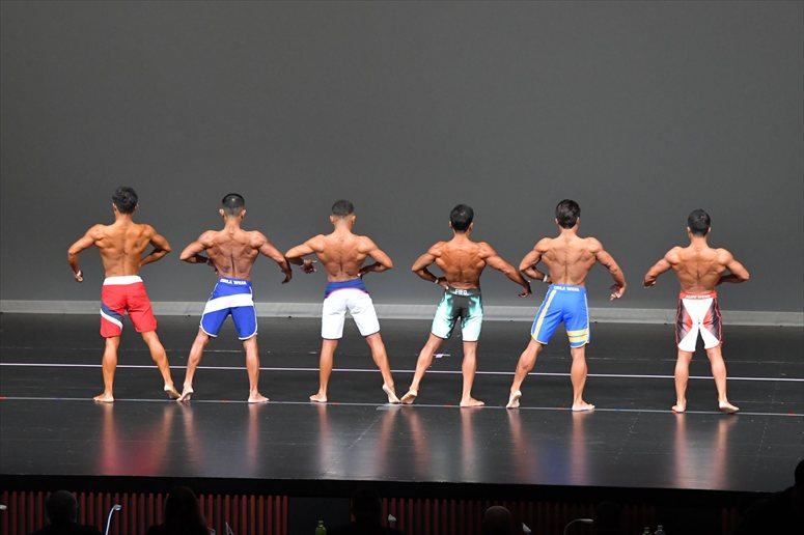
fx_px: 3505
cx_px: 402
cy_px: 268
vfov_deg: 8.7
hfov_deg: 13.1
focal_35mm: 157
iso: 5000
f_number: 5.6
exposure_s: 1/400
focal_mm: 105
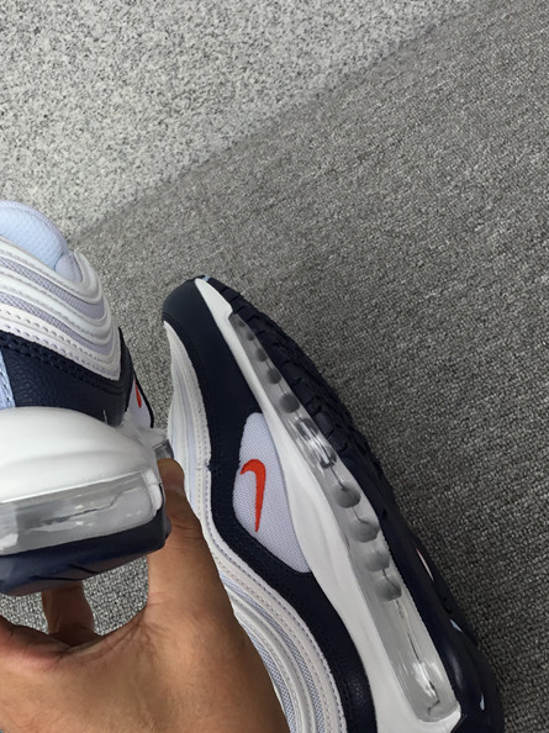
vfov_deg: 40.4
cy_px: 330
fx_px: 995
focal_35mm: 47
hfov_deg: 29.7
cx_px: 63
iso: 25
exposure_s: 1/261
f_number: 2.4
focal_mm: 3.3
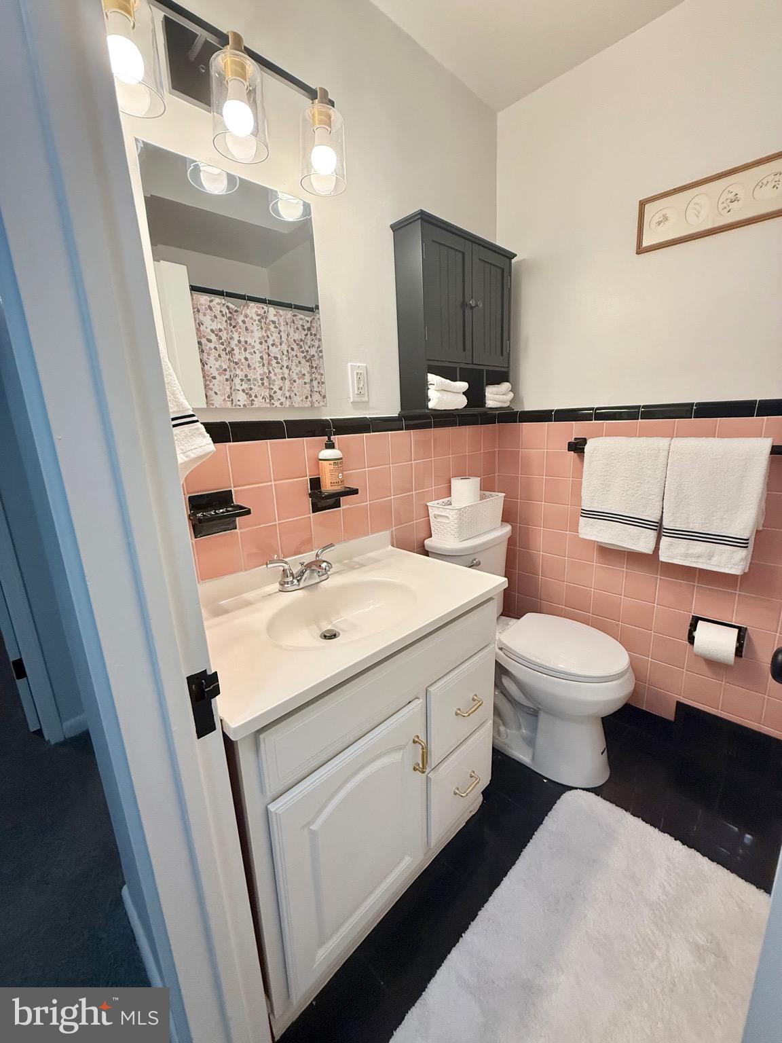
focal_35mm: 14
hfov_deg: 85.7
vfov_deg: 102.1
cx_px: 391
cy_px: 522
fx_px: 422
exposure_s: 1/120
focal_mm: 2.22
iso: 200
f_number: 2.2
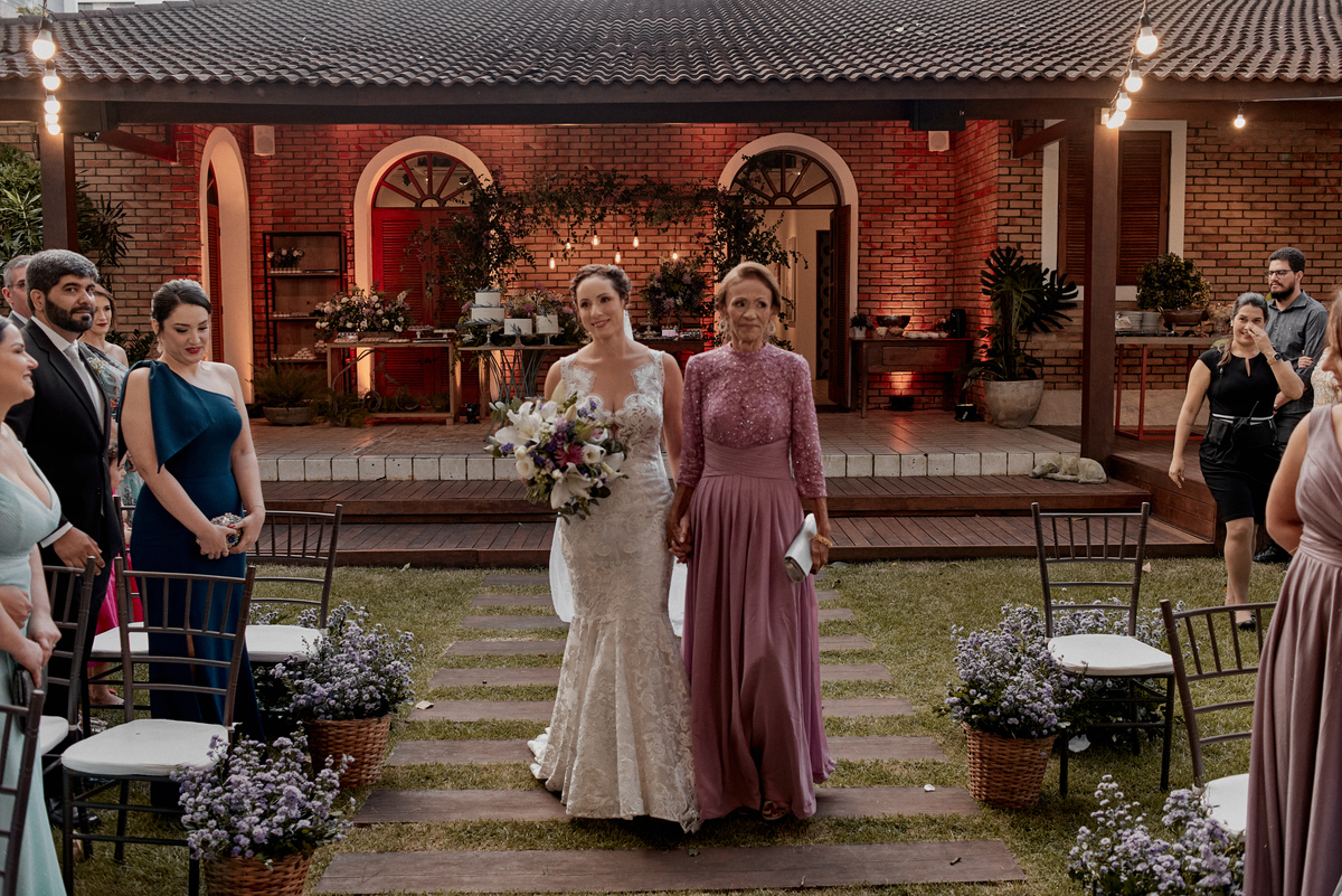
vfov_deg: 37.9
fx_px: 1305
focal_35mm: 35
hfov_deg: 54.4
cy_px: 448
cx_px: 671
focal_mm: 35
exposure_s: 1/200
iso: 1600
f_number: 4.5
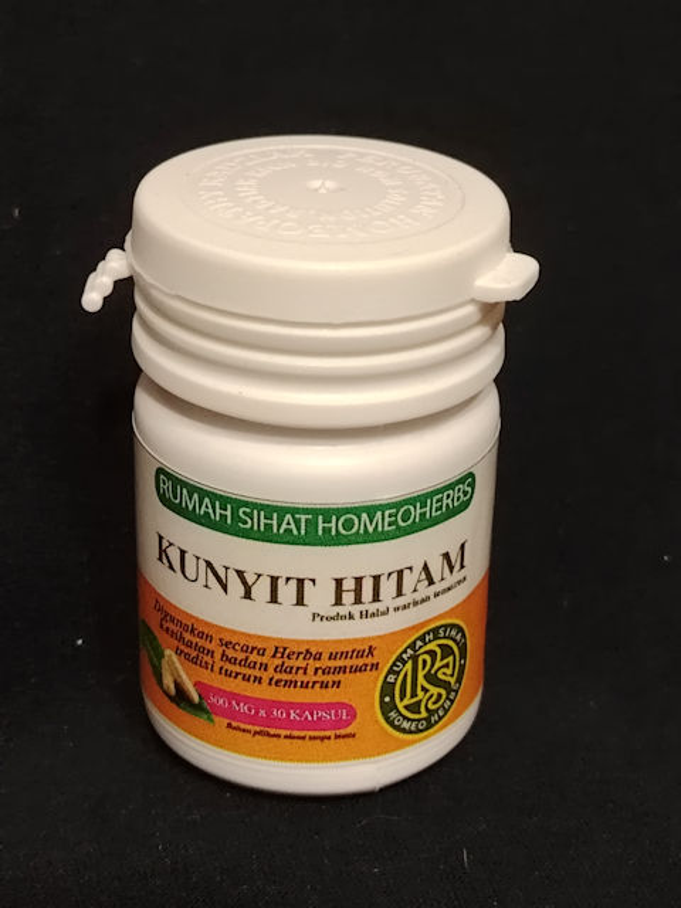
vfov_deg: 27.4
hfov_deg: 20.7
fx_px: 1862
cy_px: 454
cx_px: 340
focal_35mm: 71
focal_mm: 5.25
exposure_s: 1/25
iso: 1144
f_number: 1.75
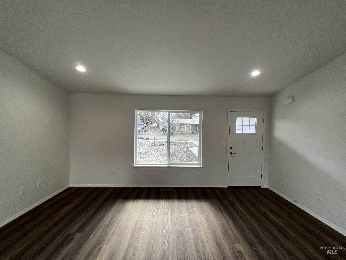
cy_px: 130
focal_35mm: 13
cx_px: 173
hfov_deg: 106.2
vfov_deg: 89.9
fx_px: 130
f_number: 1.8
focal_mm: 1.57
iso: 64
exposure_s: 1/120
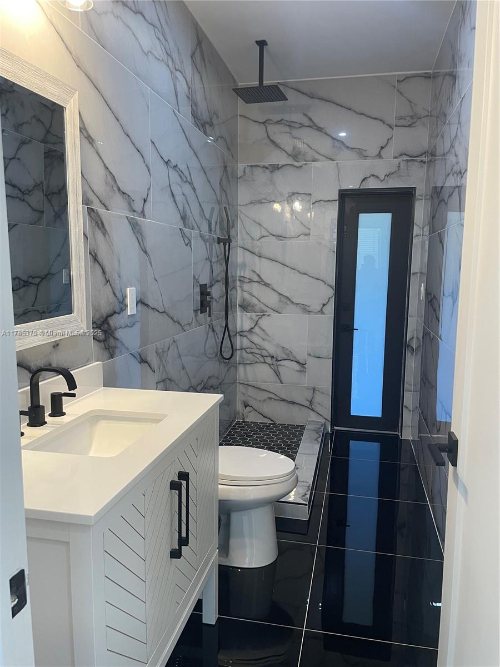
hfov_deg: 53.1
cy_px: 334
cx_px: 250
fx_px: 501
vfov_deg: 67.3
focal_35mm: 26
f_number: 1.6
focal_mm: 4.2
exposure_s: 1/60
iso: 100
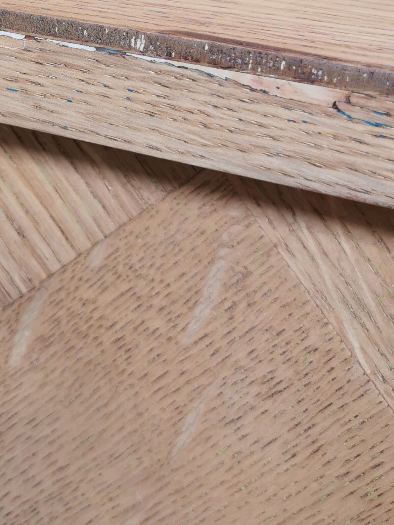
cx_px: 34
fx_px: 941
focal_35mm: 62
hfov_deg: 23.0
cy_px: 34
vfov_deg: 29.6
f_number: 1.8
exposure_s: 1/100
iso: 125
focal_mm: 5.58
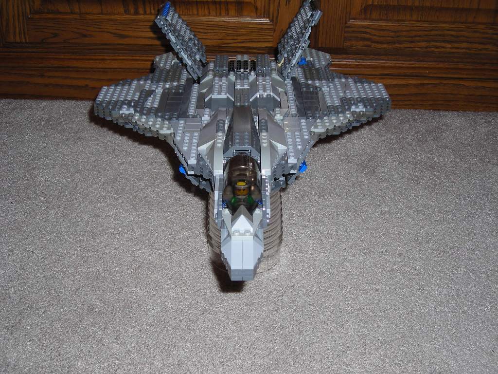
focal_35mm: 55
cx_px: 249
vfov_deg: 26.6
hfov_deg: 34.9
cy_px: 187
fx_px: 791
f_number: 3.6
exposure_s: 1/60
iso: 50
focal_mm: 9.1
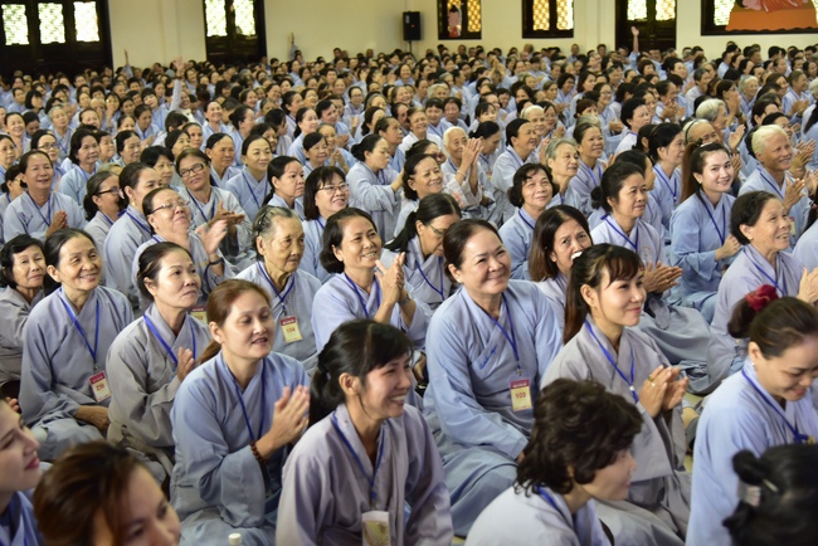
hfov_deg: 39.6
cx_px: 409
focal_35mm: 50
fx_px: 1137
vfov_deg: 27.0
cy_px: 273
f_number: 4
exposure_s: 1/50
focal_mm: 50
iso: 1000
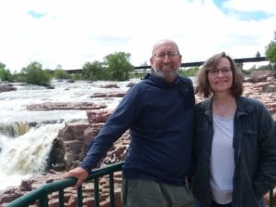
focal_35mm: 39
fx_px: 311
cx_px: 96
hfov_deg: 47.2
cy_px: 120
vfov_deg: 36.8
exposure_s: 1/942
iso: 40
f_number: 1.9
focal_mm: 2.47
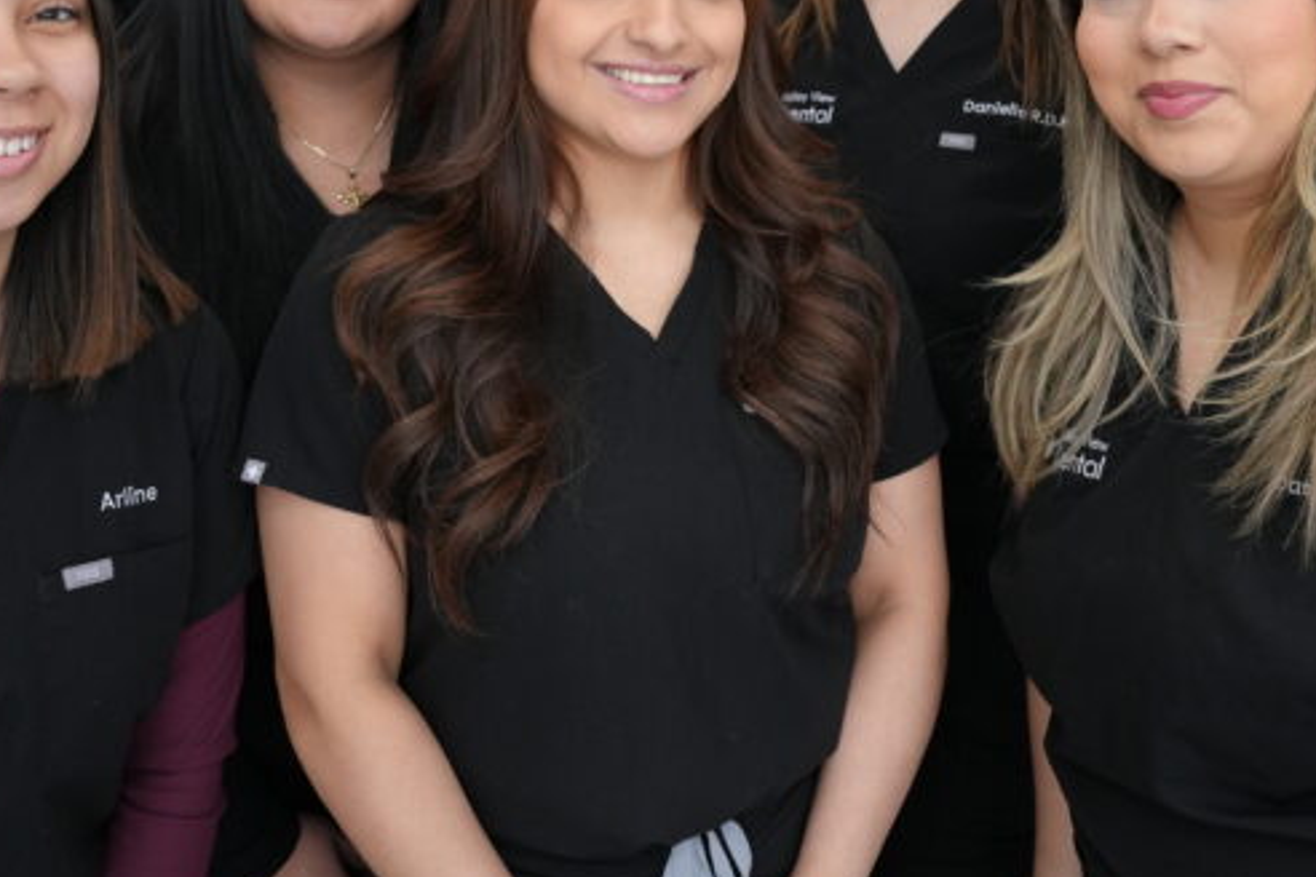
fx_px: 1828
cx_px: 778
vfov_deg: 26.0
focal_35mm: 50
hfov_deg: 39.5
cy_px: 74
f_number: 4
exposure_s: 1/160
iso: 1000
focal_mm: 24
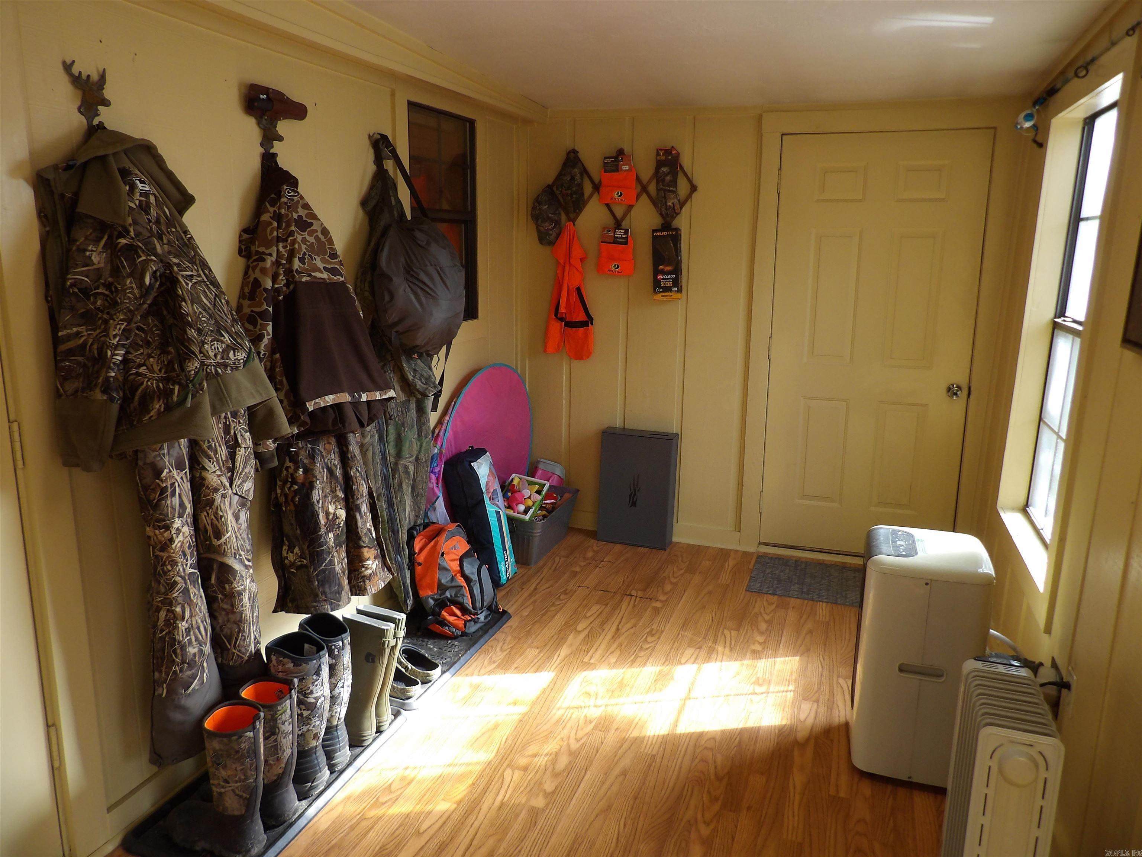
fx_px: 792
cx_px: 571
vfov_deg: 56.8
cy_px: 428
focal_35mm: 24
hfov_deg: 71.6
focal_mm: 4.3
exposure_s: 1/59
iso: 100
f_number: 3.2
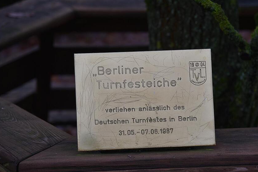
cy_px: 94
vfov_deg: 8.9
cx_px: 154
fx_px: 1111
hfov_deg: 13.2
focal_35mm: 155
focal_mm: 120
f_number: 4.5
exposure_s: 1/1250
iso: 400
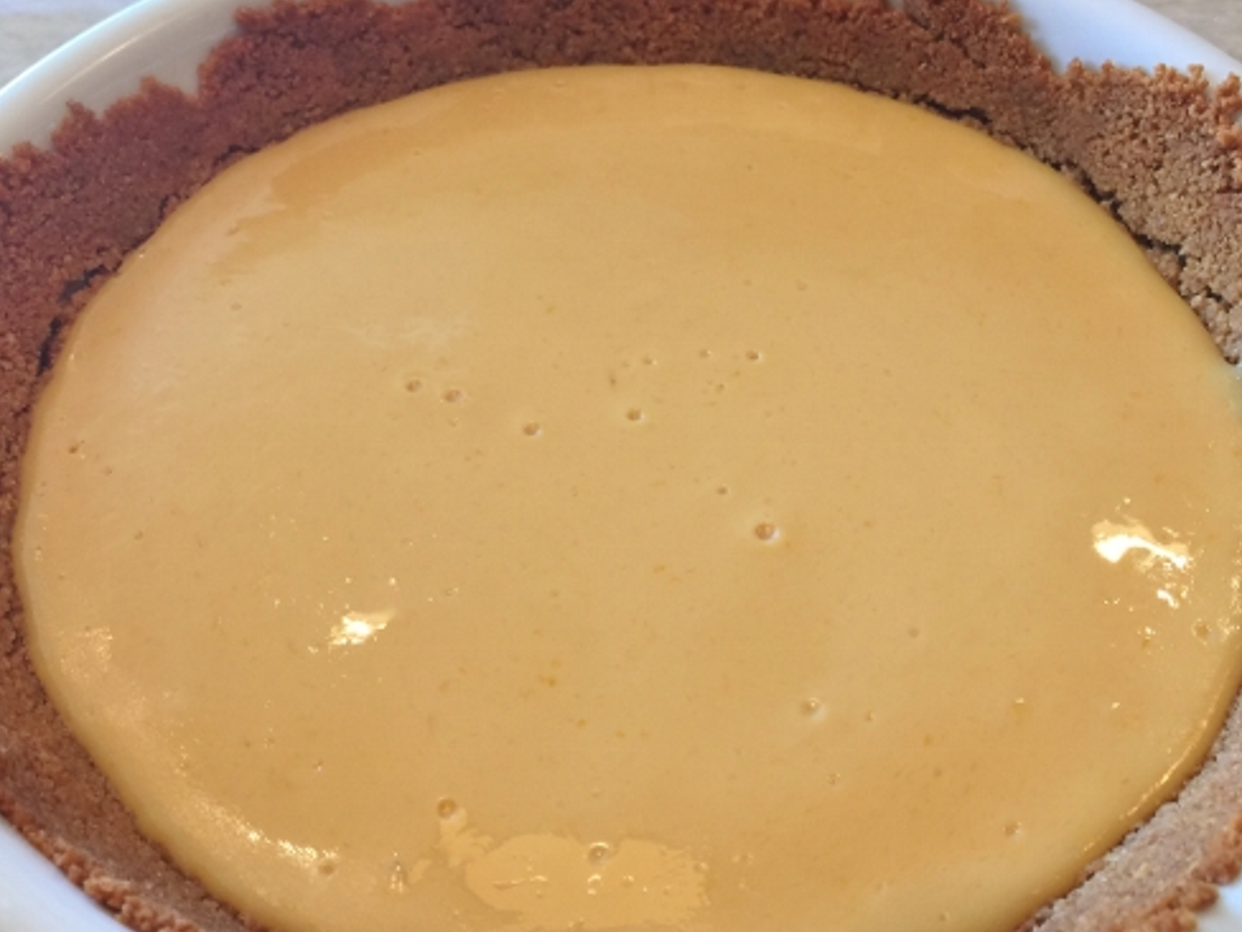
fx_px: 1363
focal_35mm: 38
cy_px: 481
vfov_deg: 37.7
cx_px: 654
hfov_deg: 49.0
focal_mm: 4.15
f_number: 2.2
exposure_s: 1/30
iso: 32
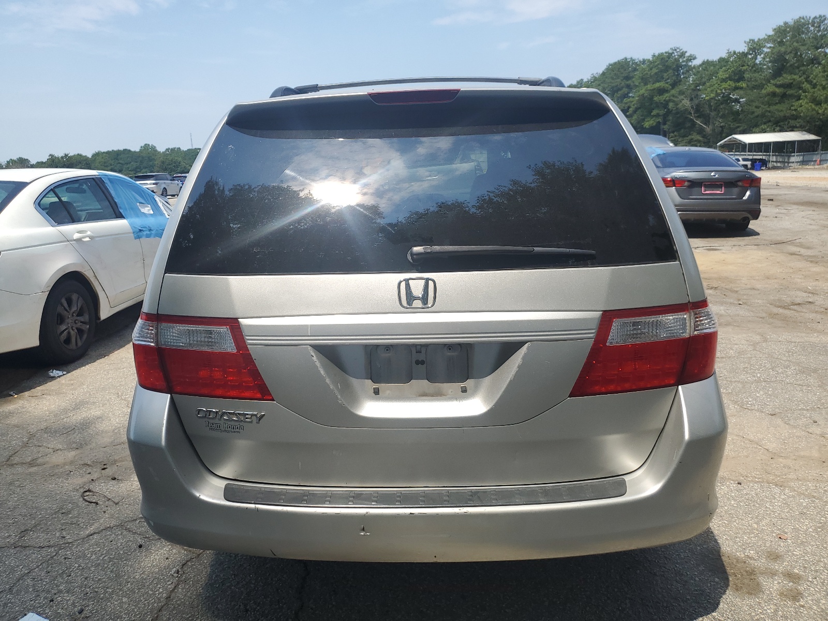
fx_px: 622
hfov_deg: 67.3
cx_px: 414
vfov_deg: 53.1
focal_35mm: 26
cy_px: 310
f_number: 1.5
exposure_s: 1/2500
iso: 50
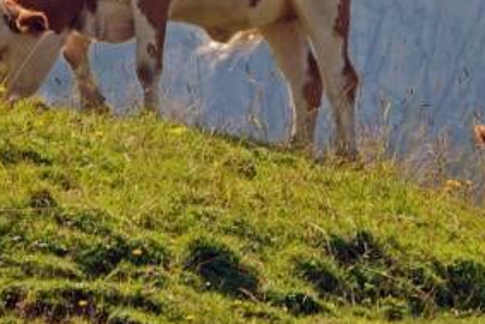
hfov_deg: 3.5
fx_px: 7993
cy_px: 63
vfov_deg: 2.3
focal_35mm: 593
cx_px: 394
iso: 160
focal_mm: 170
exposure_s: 1/125
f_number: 10
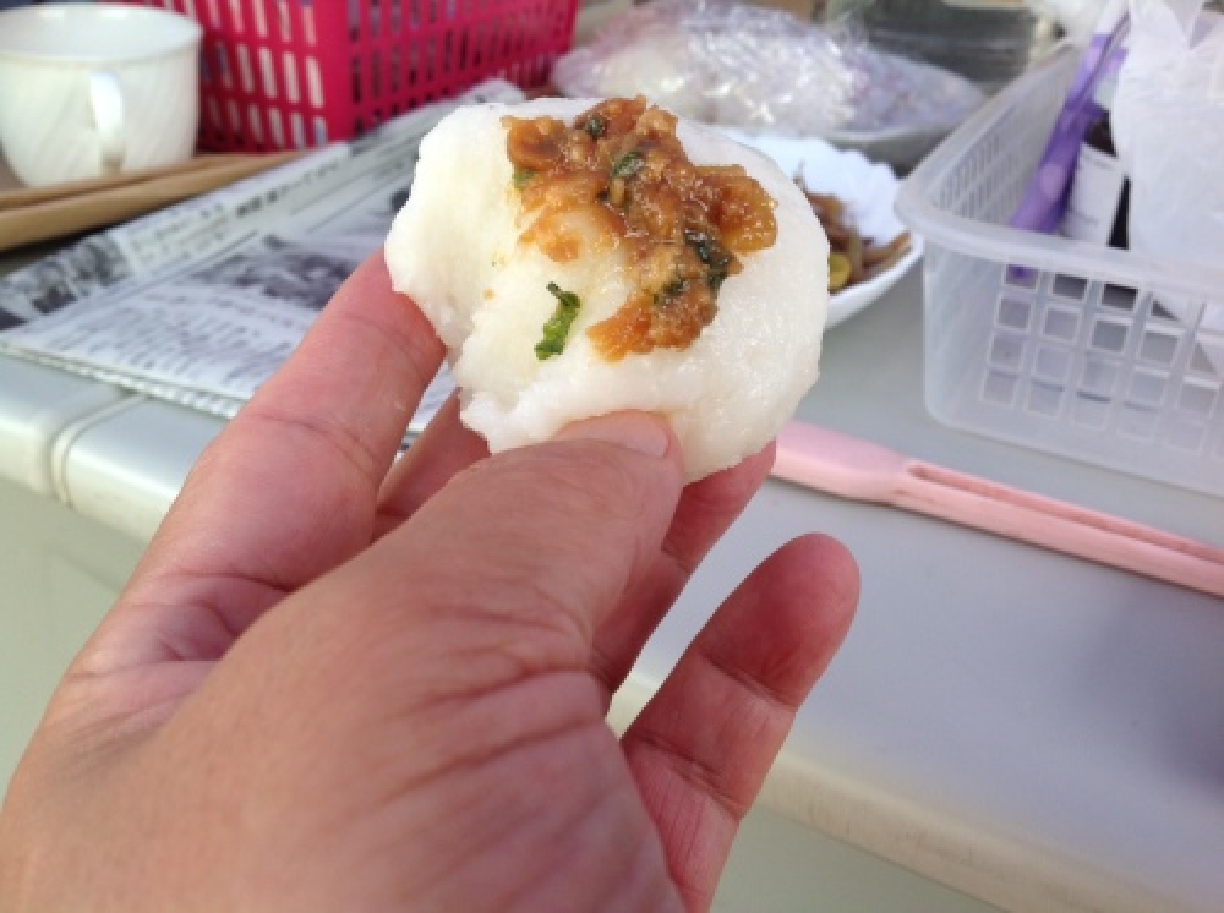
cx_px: 612
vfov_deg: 40.6
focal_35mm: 35
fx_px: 1235
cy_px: 456
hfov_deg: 52.7
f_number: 2.4
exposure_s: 1/211
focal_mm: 4.28
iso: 50
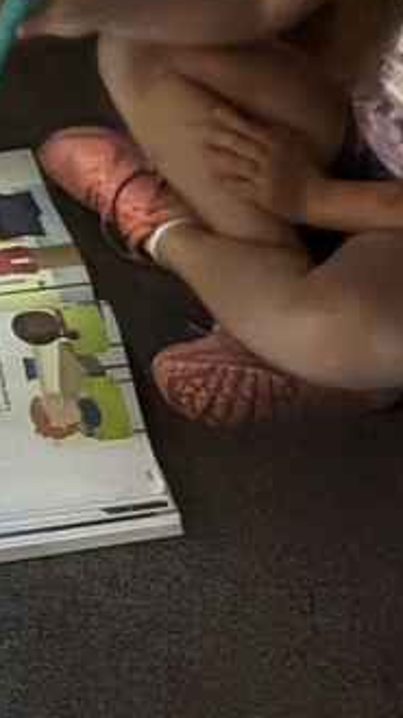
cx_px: -216
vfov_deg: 24.0
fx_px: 1676
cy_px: 213
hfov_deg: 12.9
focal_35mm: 88
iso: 2500
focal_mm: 5.96
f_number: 1.6
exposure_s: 1/15
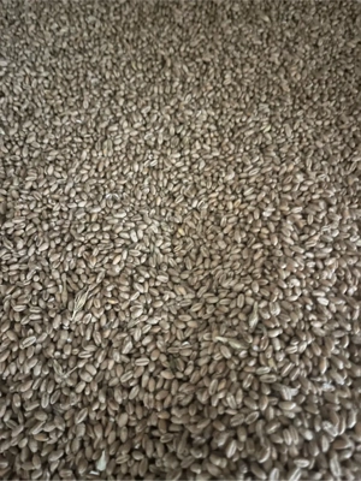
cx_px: 180
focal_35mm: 26
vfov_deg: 67.3
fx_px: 362
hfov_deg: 53.1
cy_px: 240
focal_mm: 5.1
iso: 800
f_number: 1.6
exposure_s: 1/11
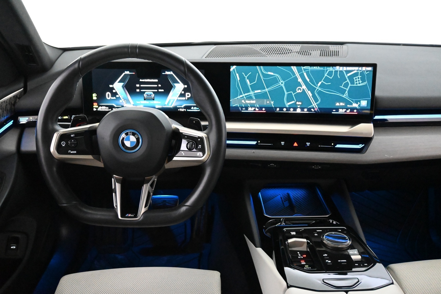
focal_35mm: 33
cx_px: 220
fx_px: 404
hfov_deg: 57.2
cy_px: 147
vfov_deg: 40.0
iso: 12800
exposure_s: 1/60
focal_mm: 22
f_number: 4
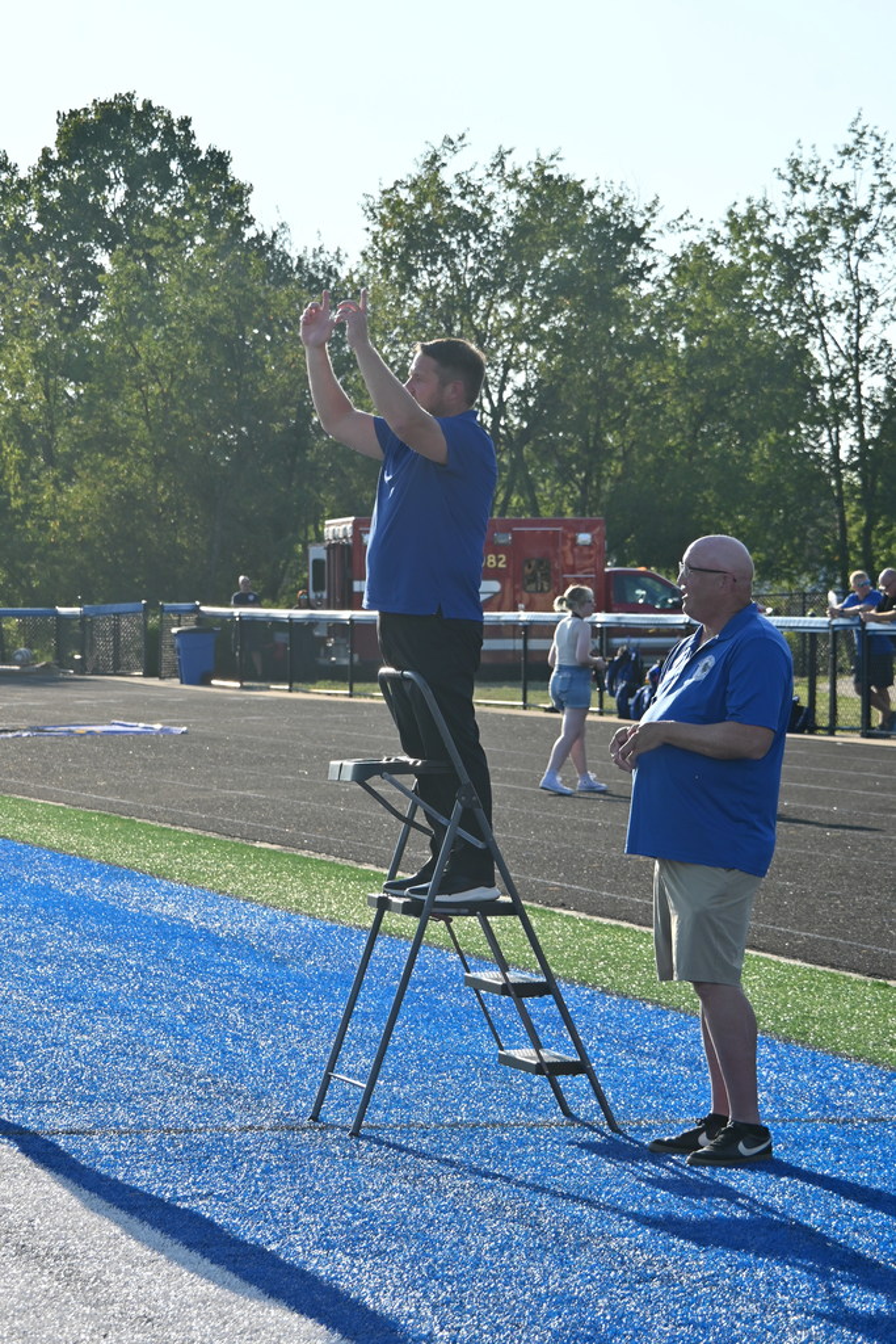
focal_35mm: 105
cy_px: 672
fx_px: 3918
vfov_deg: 19.5
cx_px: 448
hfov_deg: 13.0
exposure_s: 1/320
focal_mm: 70
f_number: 6.3
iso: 100
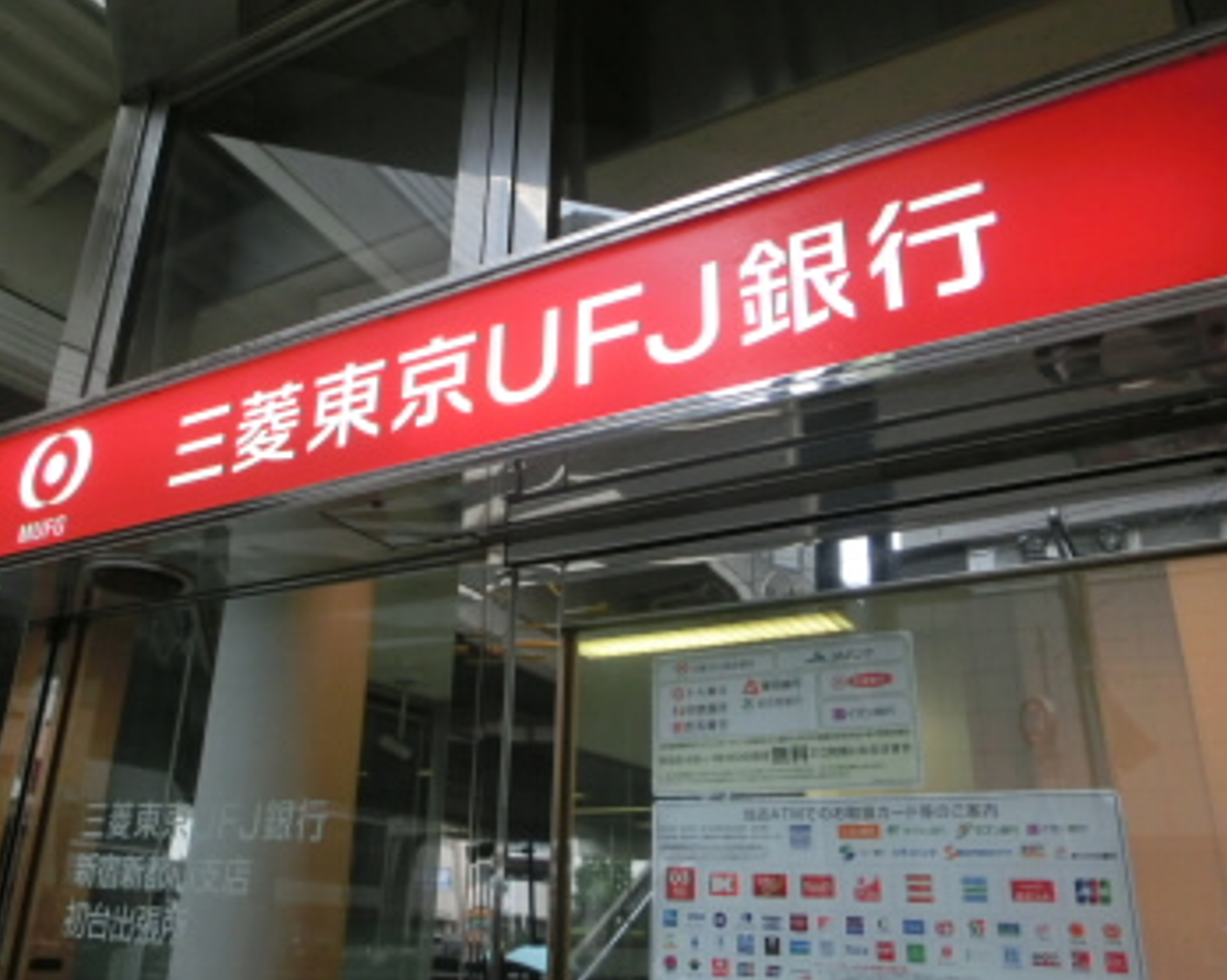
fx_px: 1053
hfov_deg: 60.3
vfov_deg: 49.9
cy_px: 520
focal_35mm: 29
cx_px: 532
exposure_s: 1/125
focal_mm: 4.24
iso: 250
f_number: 3
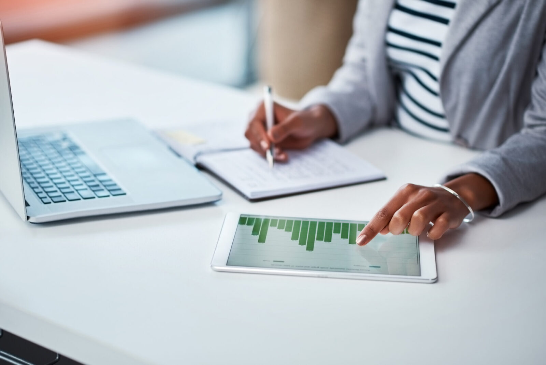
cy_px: 182
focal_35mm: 85
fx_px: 1290
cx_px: 273
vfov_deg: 16.1
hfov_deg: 23.9
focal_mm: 85
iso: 250
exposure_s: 1/400
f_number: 2
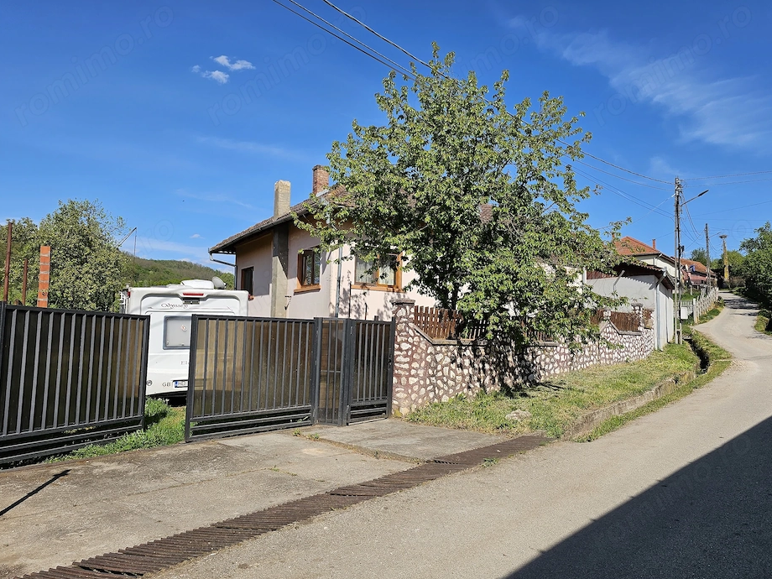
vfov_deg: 54.9
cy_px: 291
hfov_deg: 69.4
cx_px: 388
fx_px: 558
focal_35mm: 25
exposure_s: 1/1437
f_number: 1.7
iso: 16
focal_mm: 6.3
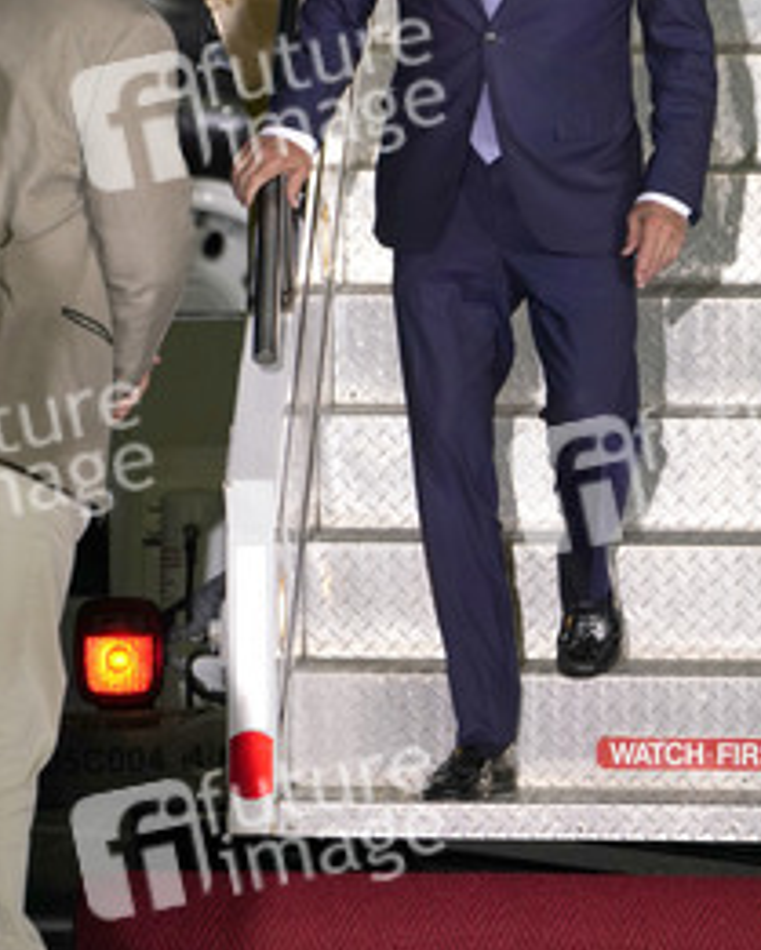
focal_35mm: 574
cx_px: 364
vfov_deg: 3.4
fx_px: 16151
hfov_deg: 2.7
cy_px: 288
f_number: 5.6
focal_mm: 400
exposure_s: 1/250
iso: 800
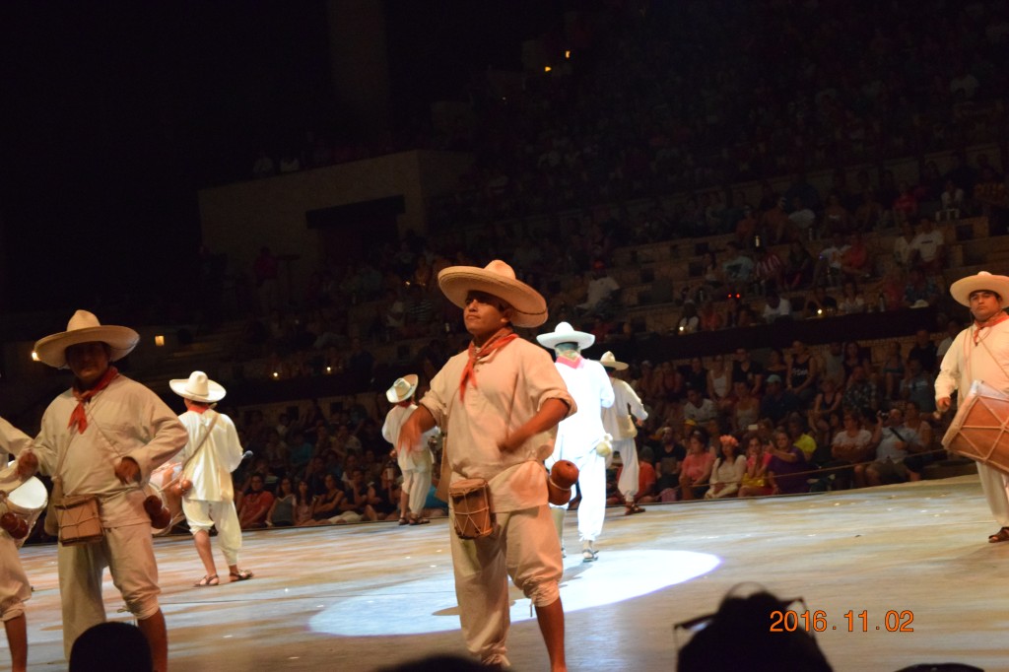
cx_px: 504
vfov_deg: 16.5
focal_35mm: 82
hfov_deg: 24.6
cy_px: 336
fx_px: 2311
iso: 6400
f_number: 5.6
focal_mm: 55
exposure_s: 1/60
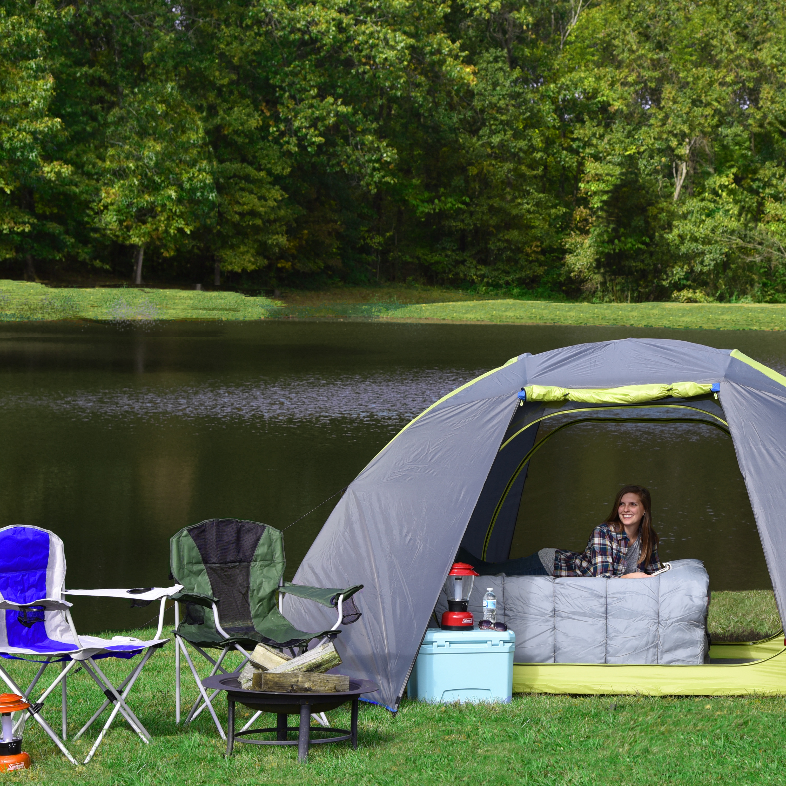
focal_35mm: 98
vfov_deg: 17.7
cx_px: 555
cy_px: 502
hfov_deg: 17.7
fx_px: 2518
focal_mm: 58
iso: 250
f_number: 6.3
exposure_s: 1/640
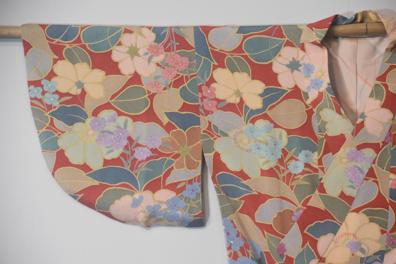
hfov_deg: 13.0
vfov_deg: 8.7
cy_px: 132
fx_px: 1733
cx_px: 198
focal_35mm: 158
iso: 1100
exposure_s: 1/60
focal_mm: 105
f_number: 5.6
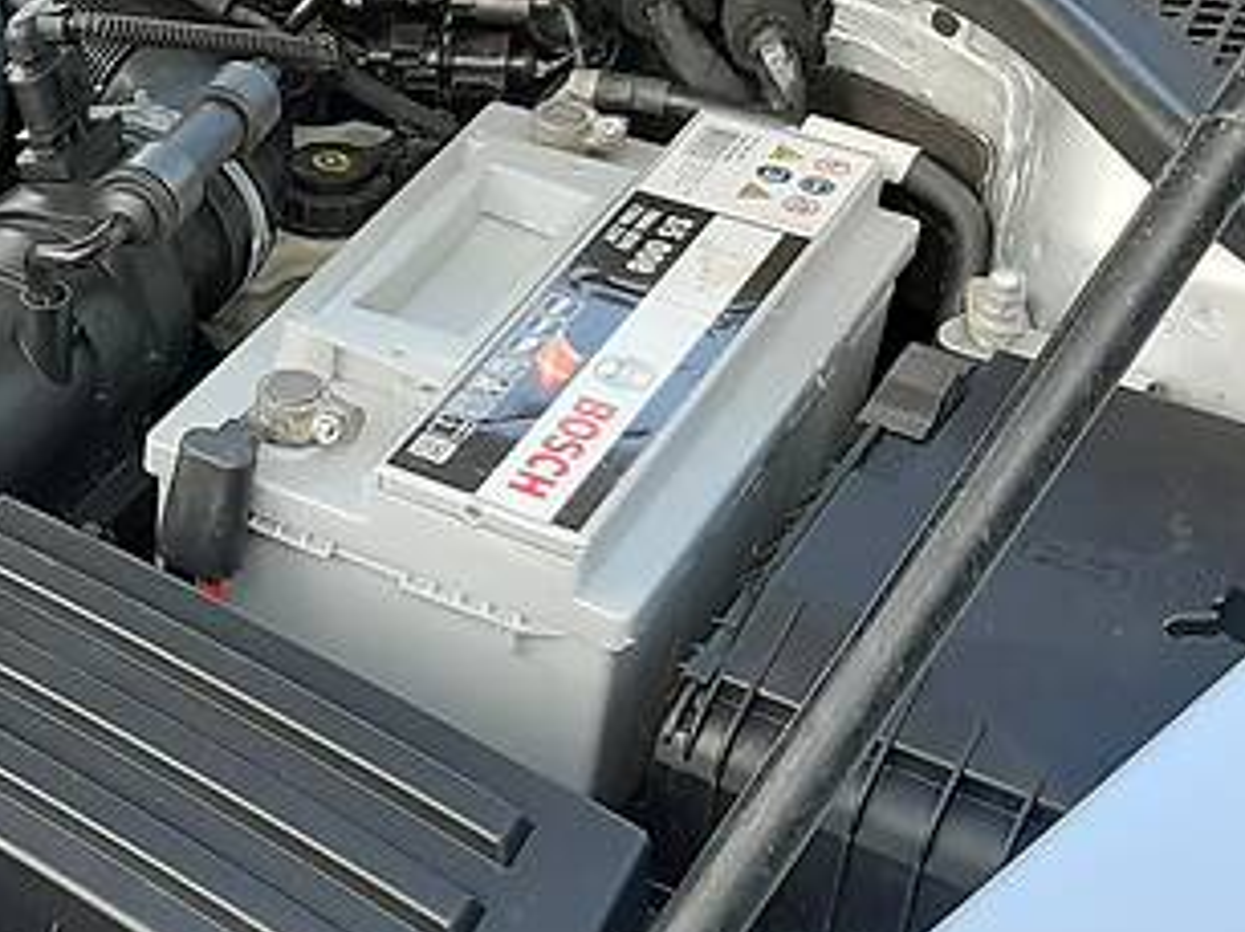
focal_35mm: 68
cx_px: -208
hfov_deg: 25.9
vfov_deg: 21.6
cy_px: 423
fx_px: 2444
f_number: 1.7
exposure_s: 1/100
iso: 40
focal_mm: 3.9
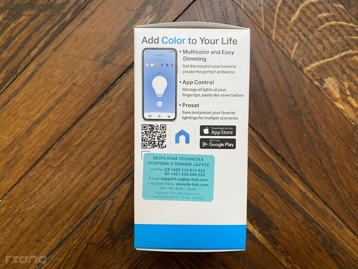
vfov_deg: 53.1
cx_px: 179
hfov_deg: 67.3
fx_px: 269
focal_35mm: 26
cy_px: 134
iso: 200
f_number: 1.8
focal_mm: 4.25
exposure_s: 1/60
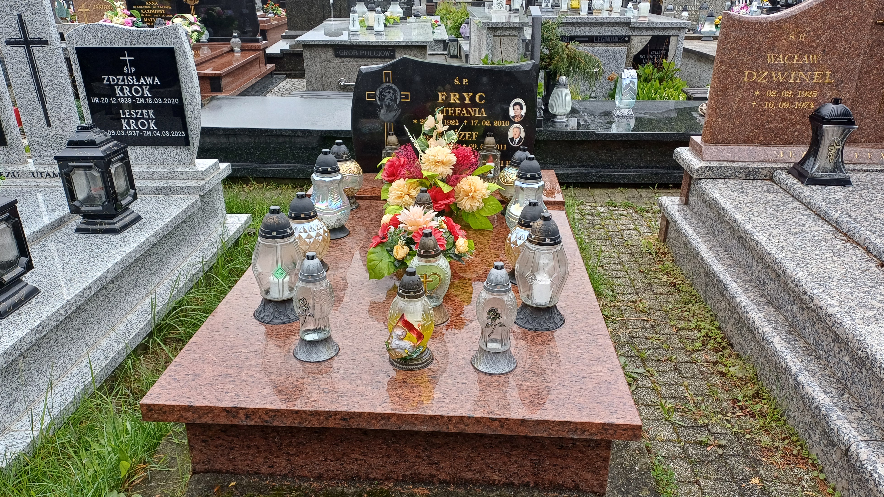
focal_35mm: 28
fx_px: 656
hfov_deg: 67.9
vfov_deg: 41.5
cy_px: 248
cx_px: 442
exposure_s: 1/199
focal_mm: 4.65
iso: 50
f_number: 1.8
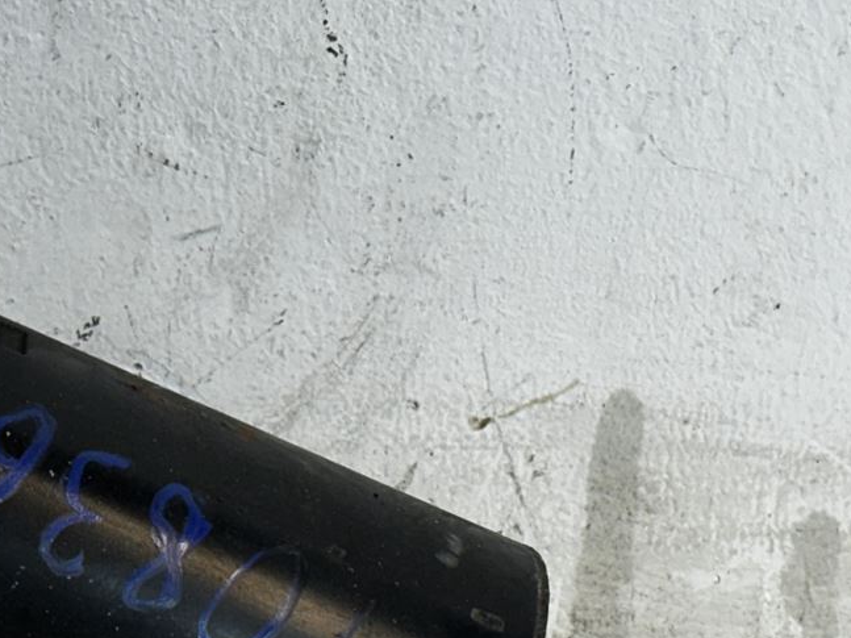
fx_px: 3736
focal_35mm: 152
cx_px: 5
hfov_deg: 12.8
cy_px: 610
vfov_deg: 9.7
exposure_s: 1/100
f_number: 1.78
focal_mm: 6.86
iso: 64
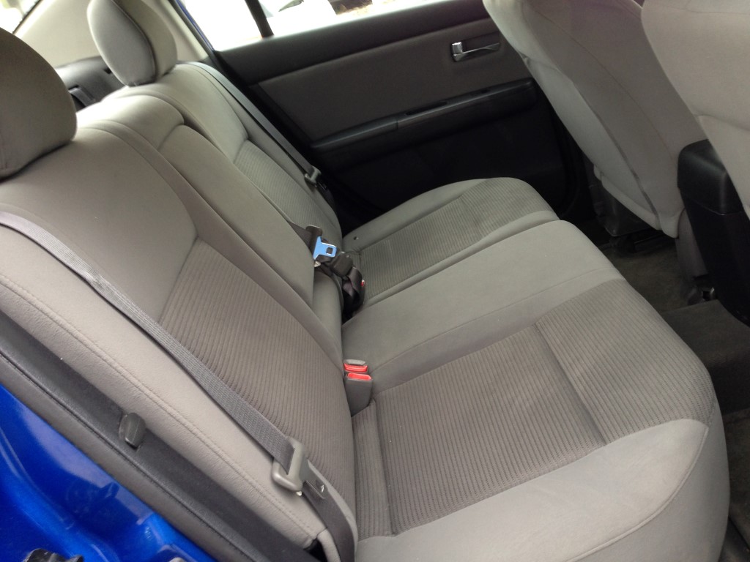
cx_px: 375
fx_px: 715
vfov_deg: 42.9
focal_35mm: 33
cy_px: 281
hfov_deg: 55.4
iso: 80
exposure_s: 1/20
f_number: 2.4
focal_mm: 4.12
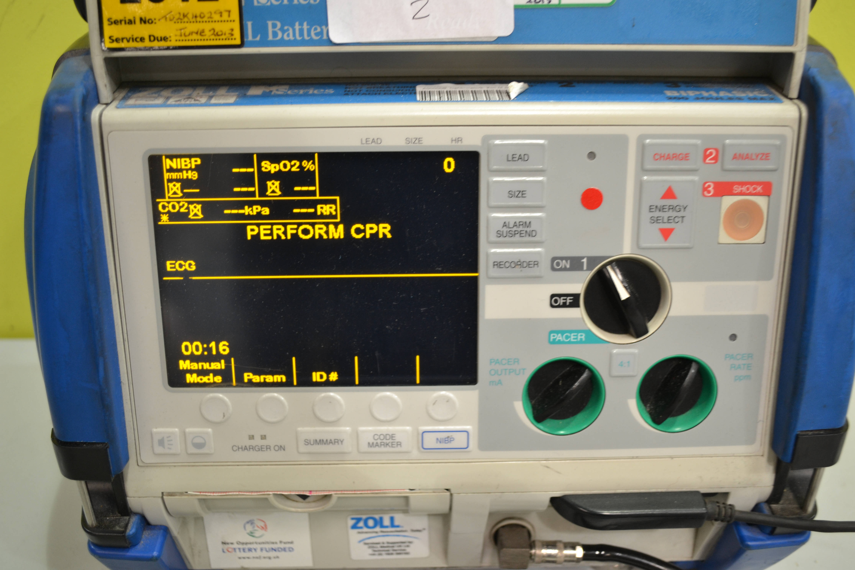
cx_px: 428
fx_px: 855
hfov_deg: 53.1
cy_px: 285
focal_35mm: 36
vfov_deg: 36.9
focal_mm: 24
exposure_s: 1/20
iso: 400
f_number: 4
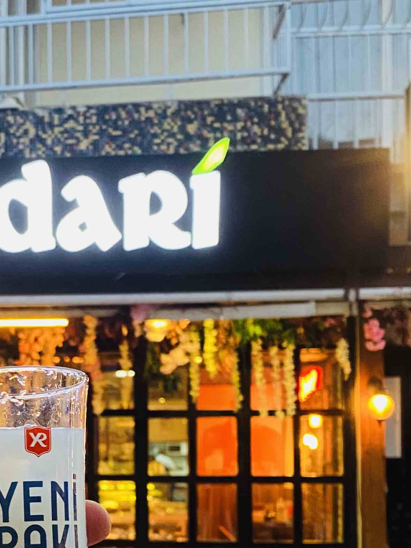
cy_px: 445
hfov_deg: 23.6
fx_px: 966
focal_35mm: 61
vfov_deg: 30.8
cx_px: 77
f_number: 1.8
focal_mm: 4.25
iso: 500
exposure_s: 1/50
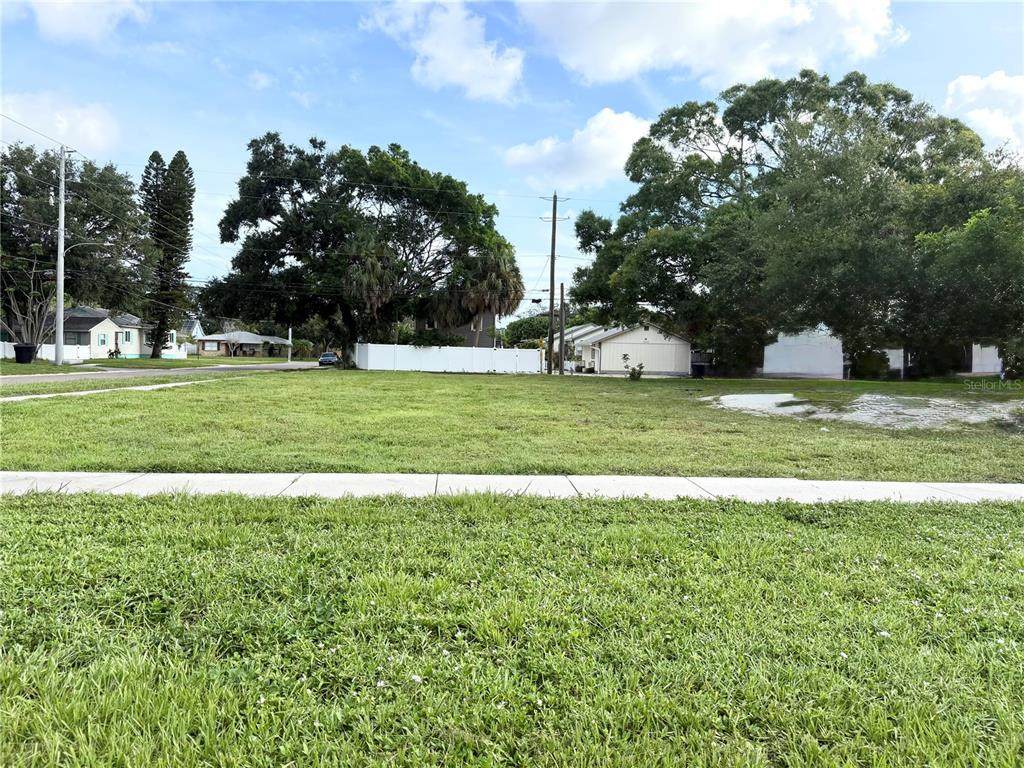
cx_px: 512
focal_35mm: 24
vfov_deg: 56.8
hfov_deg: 71.6
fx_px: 710
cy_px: 384
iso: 100
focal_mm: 6.76
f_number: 1.78
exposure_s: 1/3021
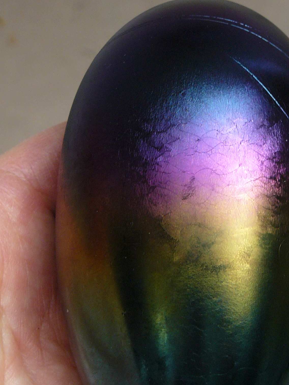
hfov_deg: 10.2
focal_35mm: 146
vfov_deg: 13.5
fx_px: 1625
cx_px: 191
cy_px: 181
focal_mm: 12
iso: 100
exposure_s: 1/250
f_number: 4.5
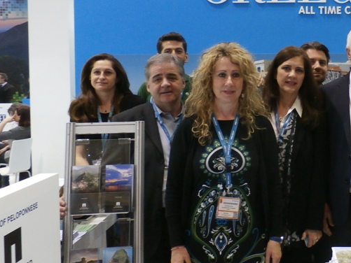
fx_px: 517
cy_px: 90
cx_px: 330
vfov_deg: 28.4
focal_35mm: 51
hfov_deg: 34.9
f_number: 3
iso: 250
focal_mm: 4.5
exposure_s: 1/30
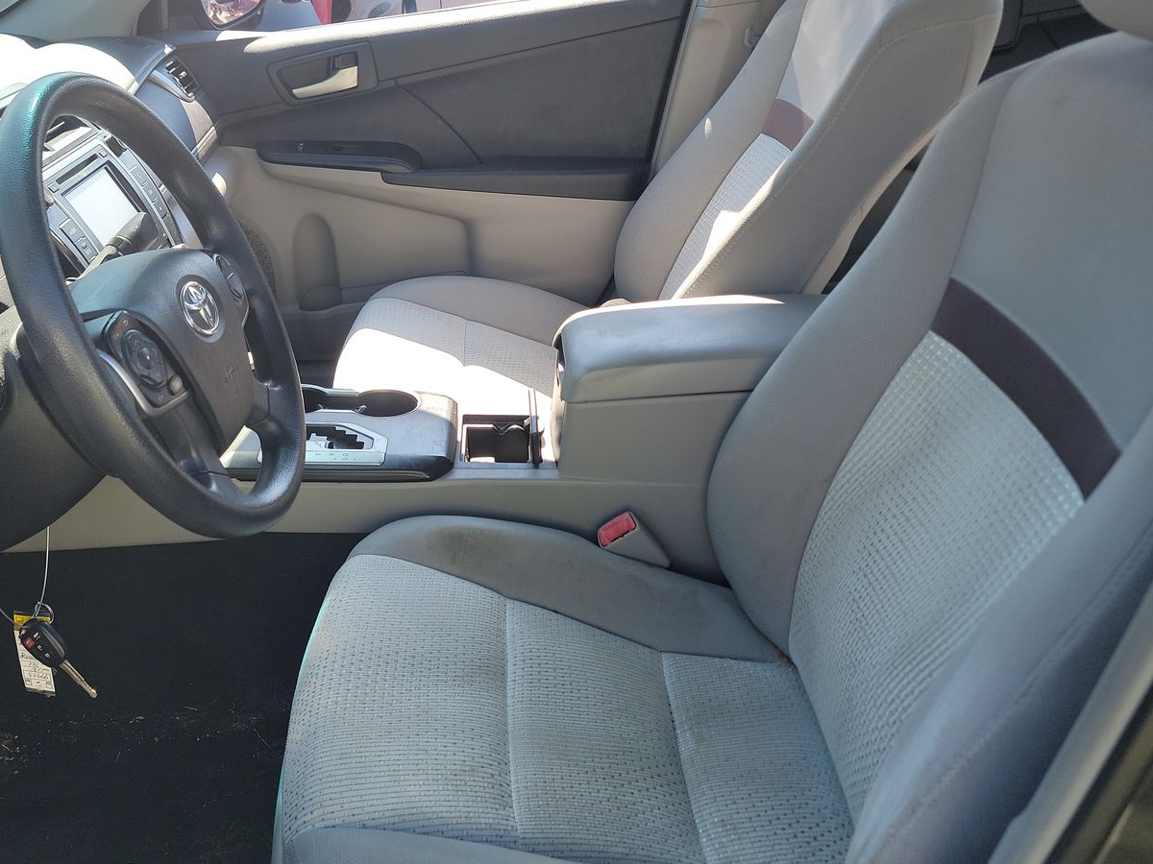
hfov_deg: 55.7
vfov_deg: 44.2
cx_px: 387
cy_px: 437
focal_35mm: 32
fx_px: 1066
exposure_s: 1/176
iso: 50
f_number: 1.8
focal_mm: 6.7
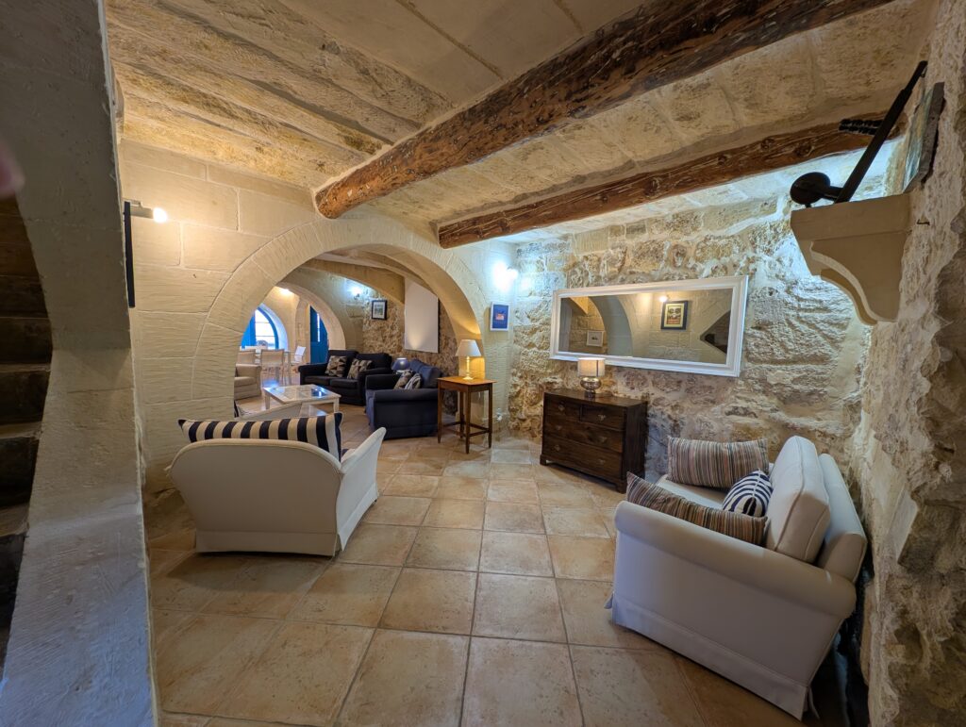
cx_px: 483
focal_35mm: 12
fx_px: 335
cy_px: 364
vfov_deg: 94.6
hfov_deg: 110.5
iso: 37
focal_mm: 2.23
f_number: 1.95
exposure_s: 1/29.8
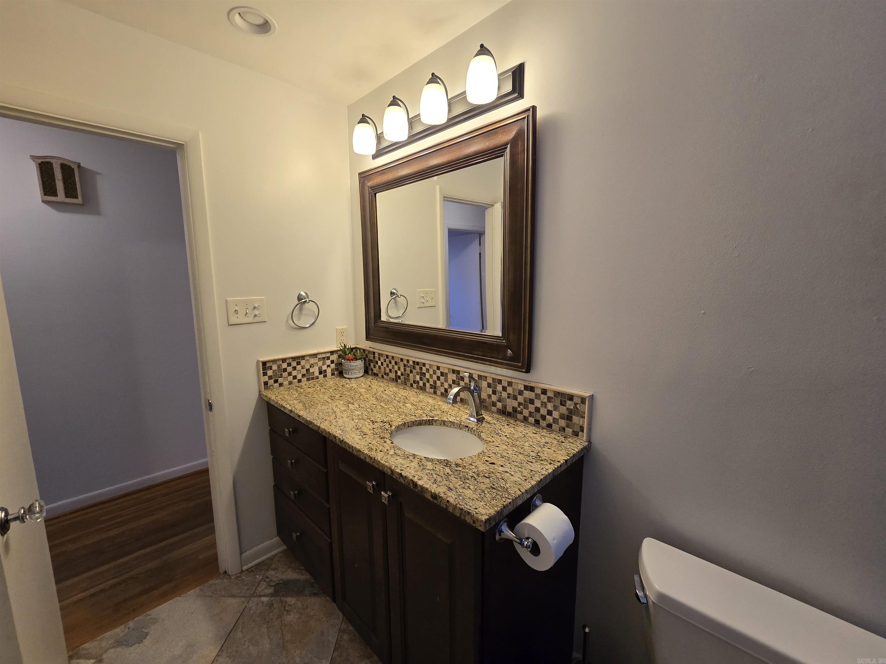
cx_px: 443
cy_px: 332
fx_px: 333
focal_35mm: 13
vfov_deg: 89.9
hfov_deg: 106.2
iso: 200
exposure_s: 1/100
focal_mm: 2.2
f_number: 2.2
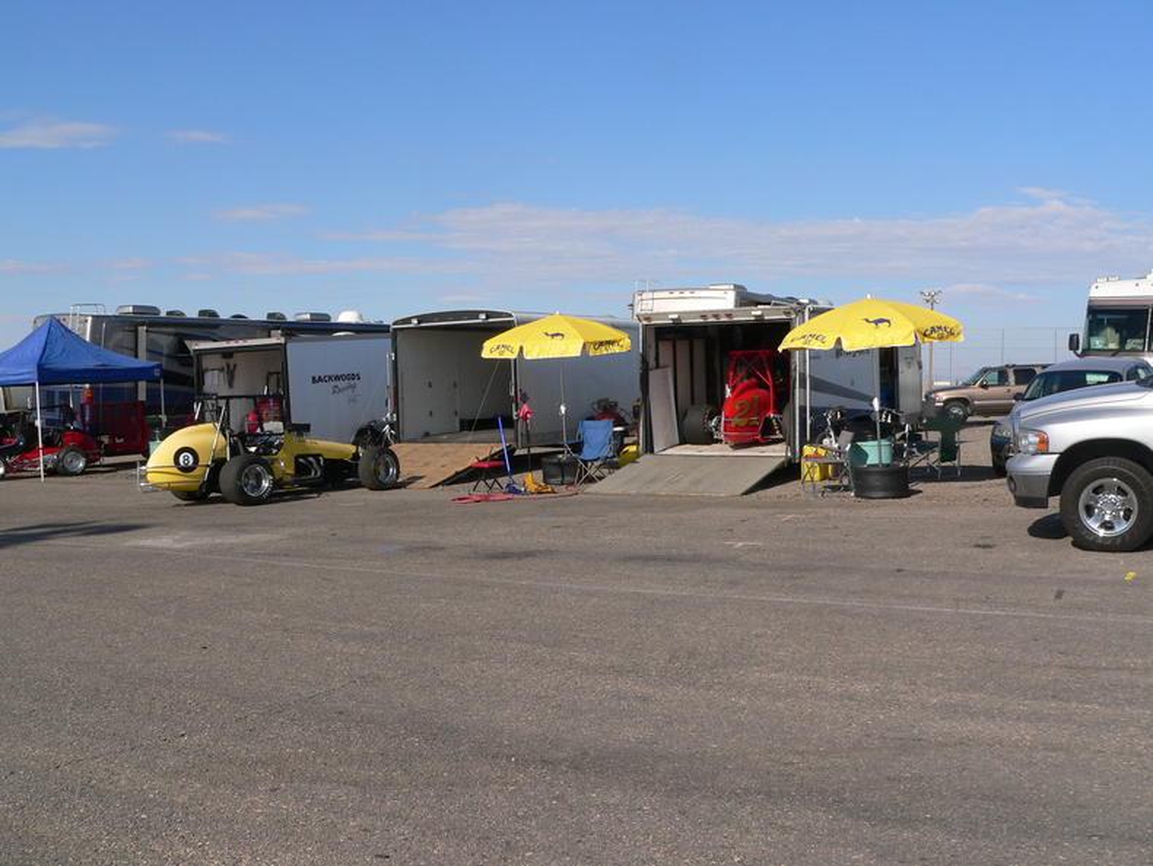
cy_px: 433
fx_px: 1199
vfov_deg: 39.7
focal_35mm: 36
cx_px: 576
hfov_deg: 51.3
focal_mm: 6
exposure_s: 1/500
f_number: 5.6
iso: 80
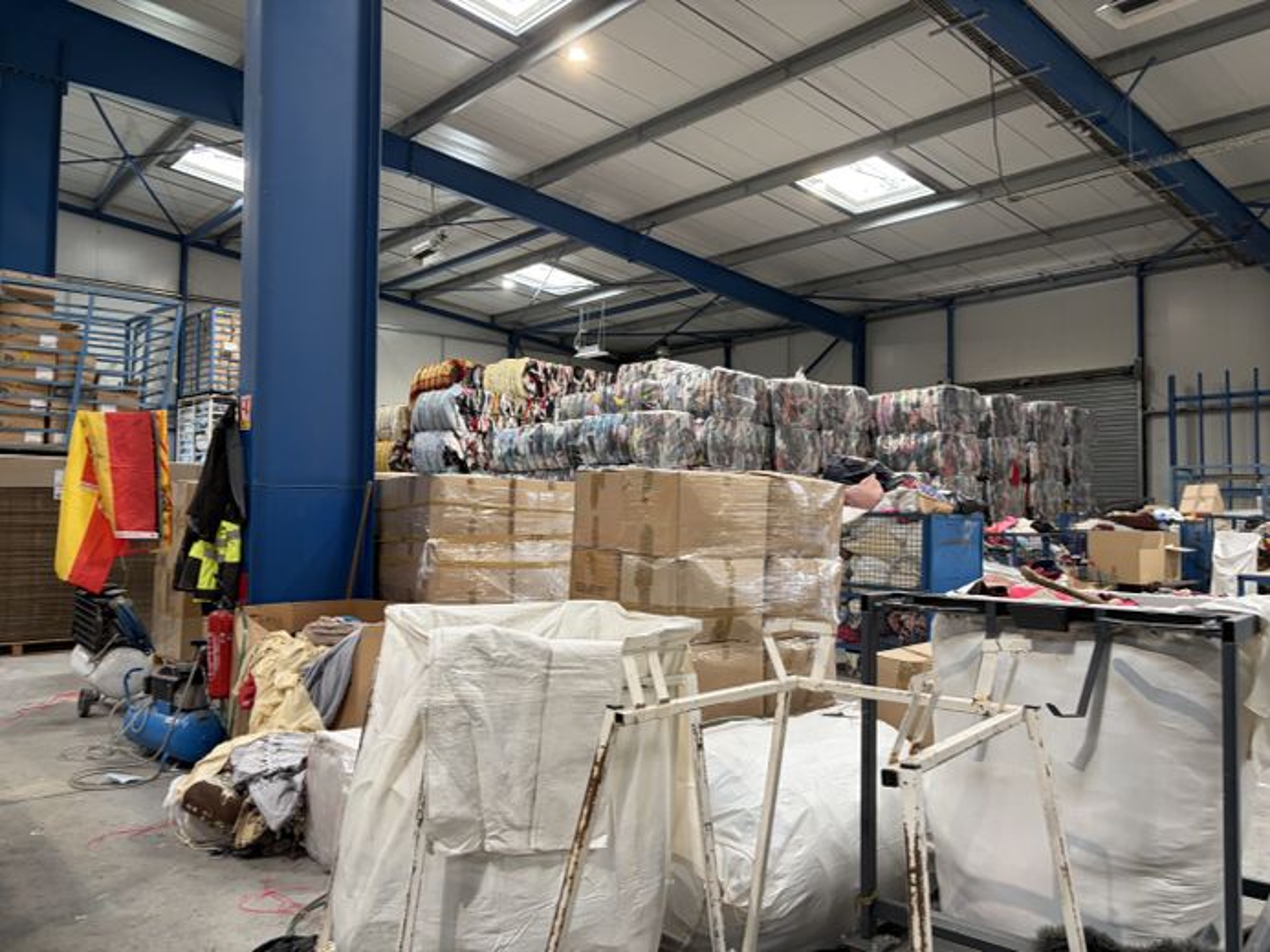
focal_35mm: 26
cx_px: 635
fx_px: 954
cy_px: 476
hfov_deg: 67.3
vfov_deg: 53.1
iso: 160
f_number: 1.6
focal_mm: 5.96
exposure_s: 1/60
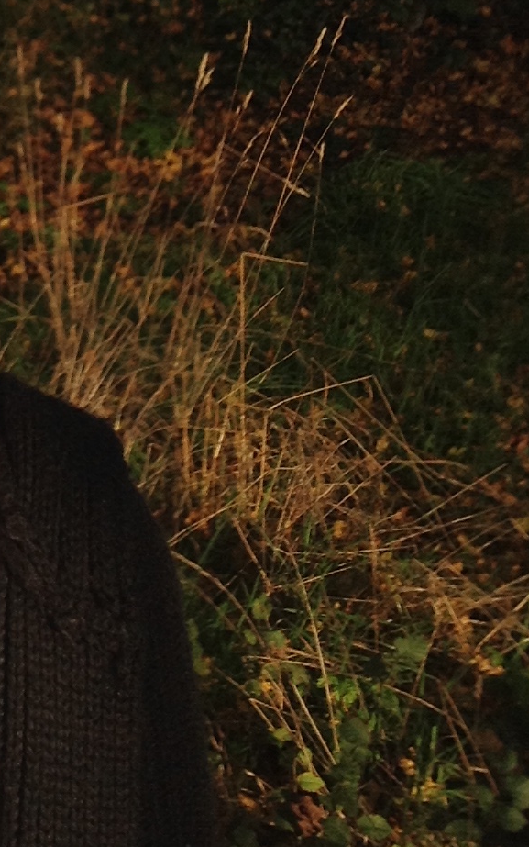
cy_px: 80
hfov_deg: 11.9
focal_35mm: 104
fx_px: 2399
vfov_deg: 19.6
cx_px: -311
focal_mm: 4.28
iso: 50
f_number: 2.4
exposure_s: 1/1209
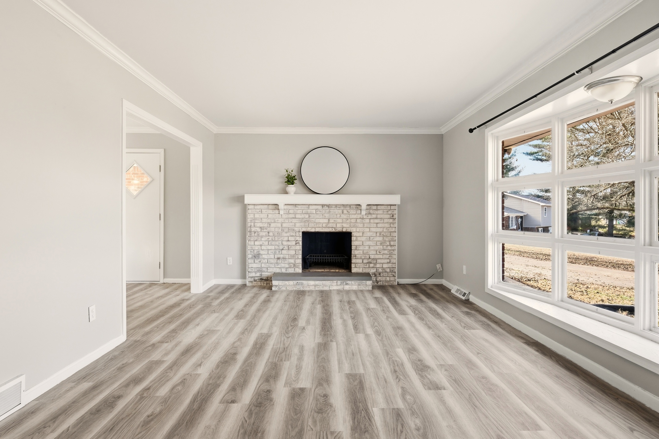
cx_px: 330
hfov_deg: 90.0
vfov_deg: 67.4
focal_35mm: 18
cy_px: 220
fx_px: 329
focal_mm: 12
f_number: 9
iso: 400
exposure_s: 1/125
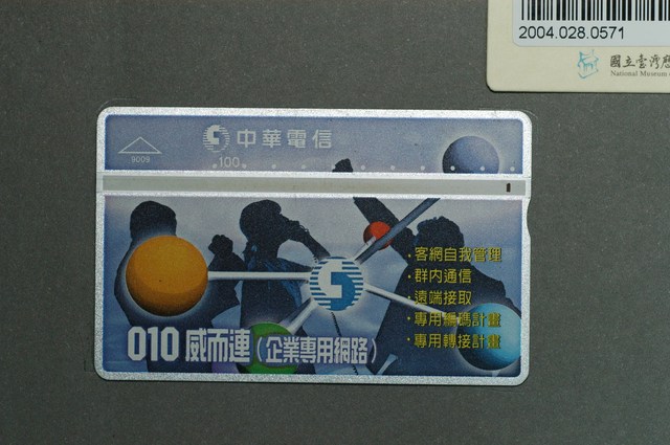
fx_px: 1673
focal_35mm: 90
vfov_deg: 15.1
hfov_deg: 22.6
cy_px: 222
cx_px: 335
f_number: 6.3
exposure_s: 1/20
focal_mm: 60
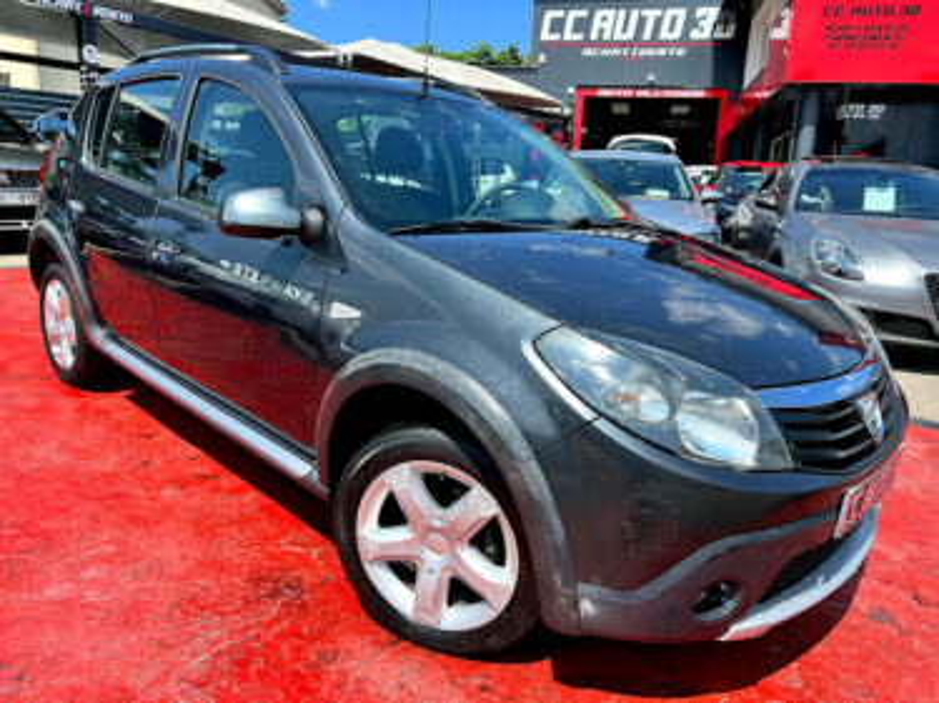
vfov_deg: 53.0
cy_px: 352
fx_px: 705
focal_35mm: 26
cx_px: 470
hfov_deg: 67.3
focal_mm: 5.7
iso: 50
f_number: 1.5
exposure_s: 1/2165
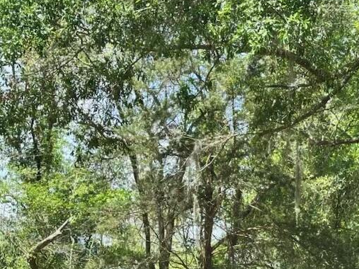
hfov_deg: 20.2
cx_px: 237
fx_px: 1006
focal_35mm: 97
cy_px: 262
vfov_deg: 15.0
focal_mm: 6.86
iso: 64
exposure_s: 1/1062
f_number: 1.78
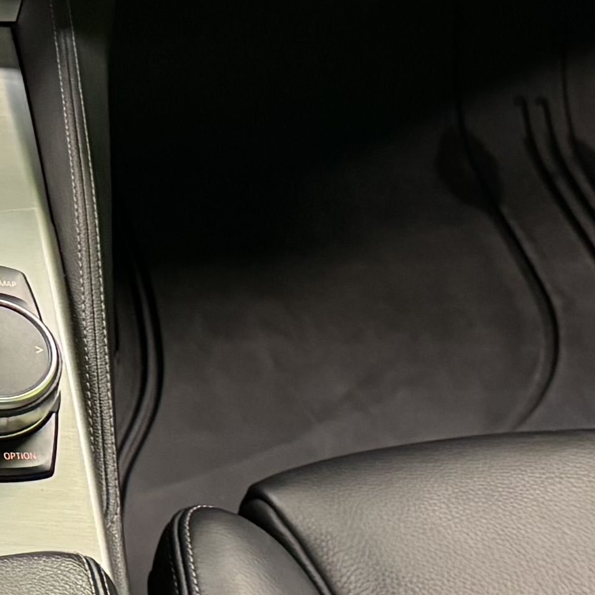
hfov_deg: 13.0
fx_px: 2470
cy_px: 242
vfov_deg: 13.7
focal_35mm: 127
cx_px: -290
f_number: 1.78
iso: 800
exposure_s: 1/50
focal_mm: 6.76
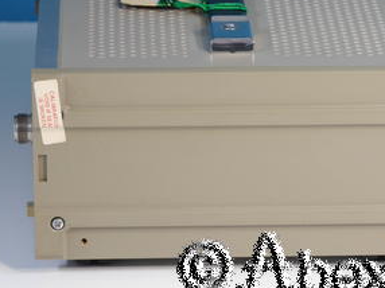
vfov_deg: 6.3
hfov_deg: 8.4
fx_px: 2611
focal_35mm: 235
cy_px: 106
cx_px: 236
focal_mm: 84
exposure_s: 1/2.5
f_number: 8
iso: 200
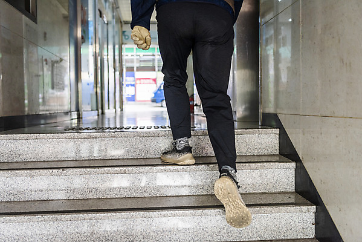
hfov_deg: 44.5
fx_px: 443
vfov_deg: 30.5
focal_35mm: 44
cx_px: 181
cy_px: 121
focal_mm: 44
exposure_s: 1/500
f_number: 2.8
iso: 800
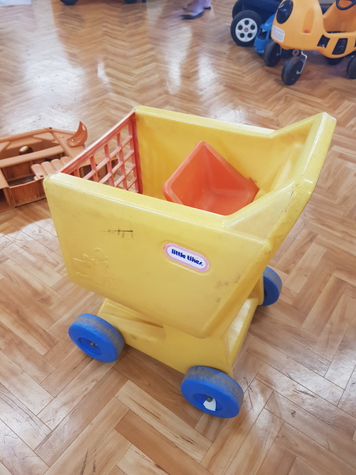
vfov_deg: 67.3
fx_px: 357
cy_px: 238
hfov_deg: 53.1
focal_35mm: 26
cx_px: 178
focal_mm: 4.3
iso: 80
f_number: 1.7
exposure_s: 1/50
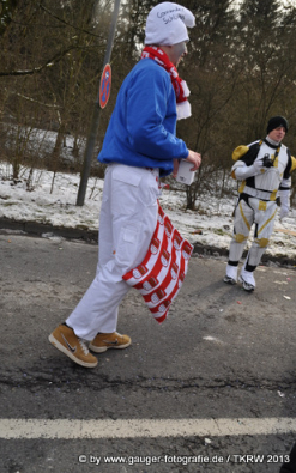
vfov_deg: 56.7
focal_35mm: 34
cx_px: 146
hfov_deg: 37.3
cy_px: 238
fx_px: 439
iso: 200
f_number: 9
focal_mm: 22
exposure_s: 1/200
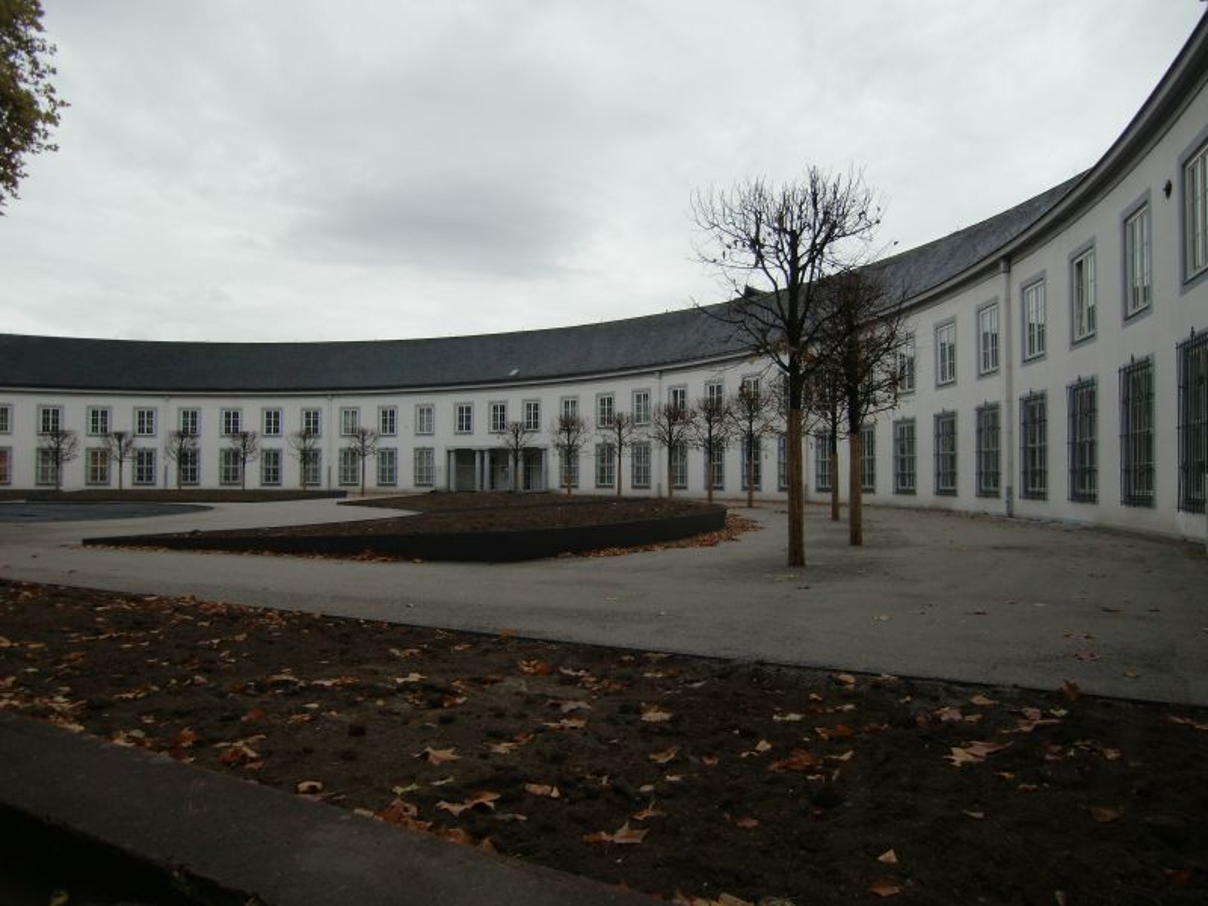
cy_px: 453
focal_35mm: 24
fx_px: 838
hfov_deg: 71.6
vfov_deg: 56.8
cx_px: 604
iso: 64
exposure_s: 1/125
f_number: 3.2
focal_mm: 4.3
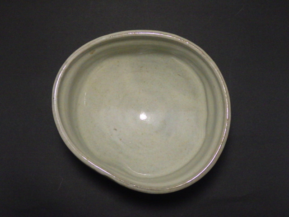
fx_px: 426
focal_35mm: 51
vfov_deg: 28.6
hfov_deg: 37.5
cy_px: 108
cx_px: 144
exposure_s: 1/45
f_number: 4.4
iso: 400
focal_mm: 9.1
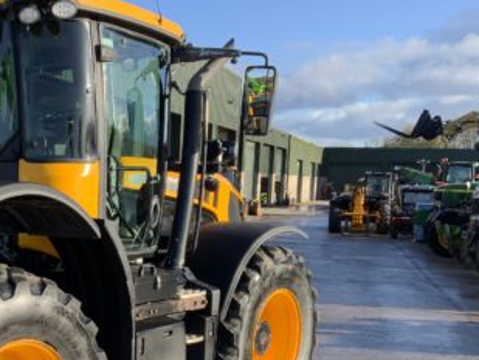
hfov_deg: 30.8
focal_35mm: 60
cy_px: 267
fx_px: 831
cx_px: 51
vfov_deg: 24.2
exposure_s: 1/650
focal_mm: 3
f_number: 1.8
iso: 16
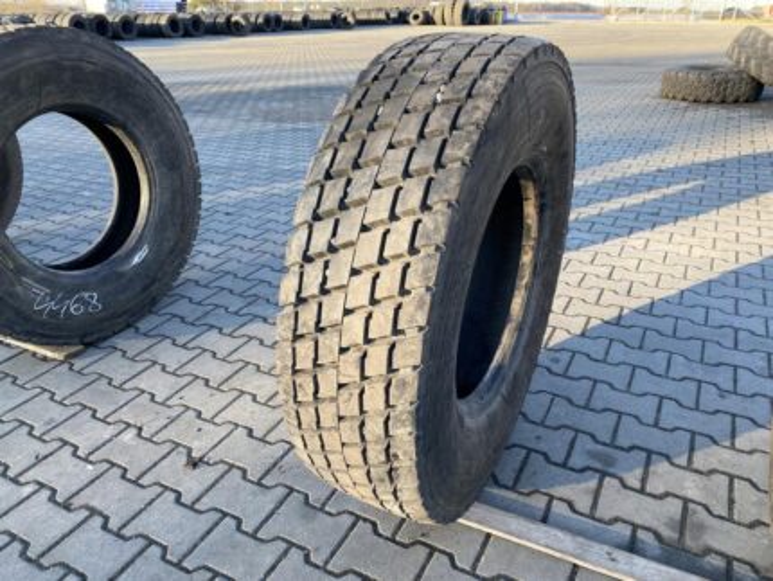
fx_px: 581
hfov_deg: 67.3
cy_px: 290
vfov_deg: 53.1
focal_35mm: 26
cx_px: 386
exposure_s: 1/152
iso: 32
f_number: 1.8
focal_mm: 4.25
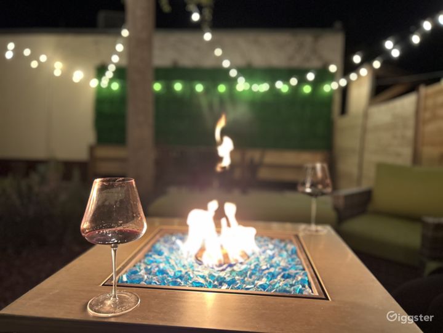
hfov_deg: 67.3
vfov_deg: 53.1
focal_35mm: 26
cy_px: 166
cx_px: 222
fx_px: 333
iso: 500
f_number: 1.5
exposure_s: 1/60
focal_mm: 5.7
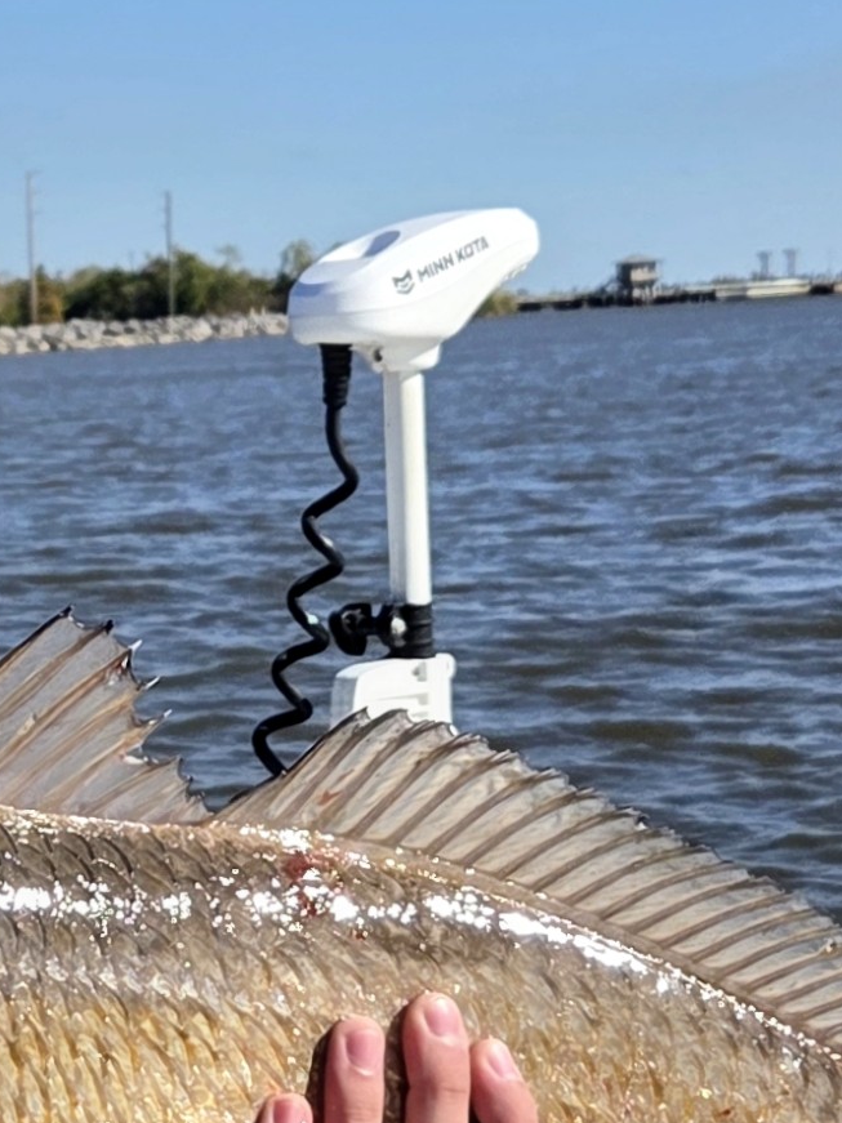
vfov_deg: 19.1
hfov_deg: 14.1
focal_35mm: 103
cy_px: 670
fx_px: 3341
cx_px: -70
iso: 80
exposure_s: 1/6217
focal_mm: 5.4
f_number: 1.8
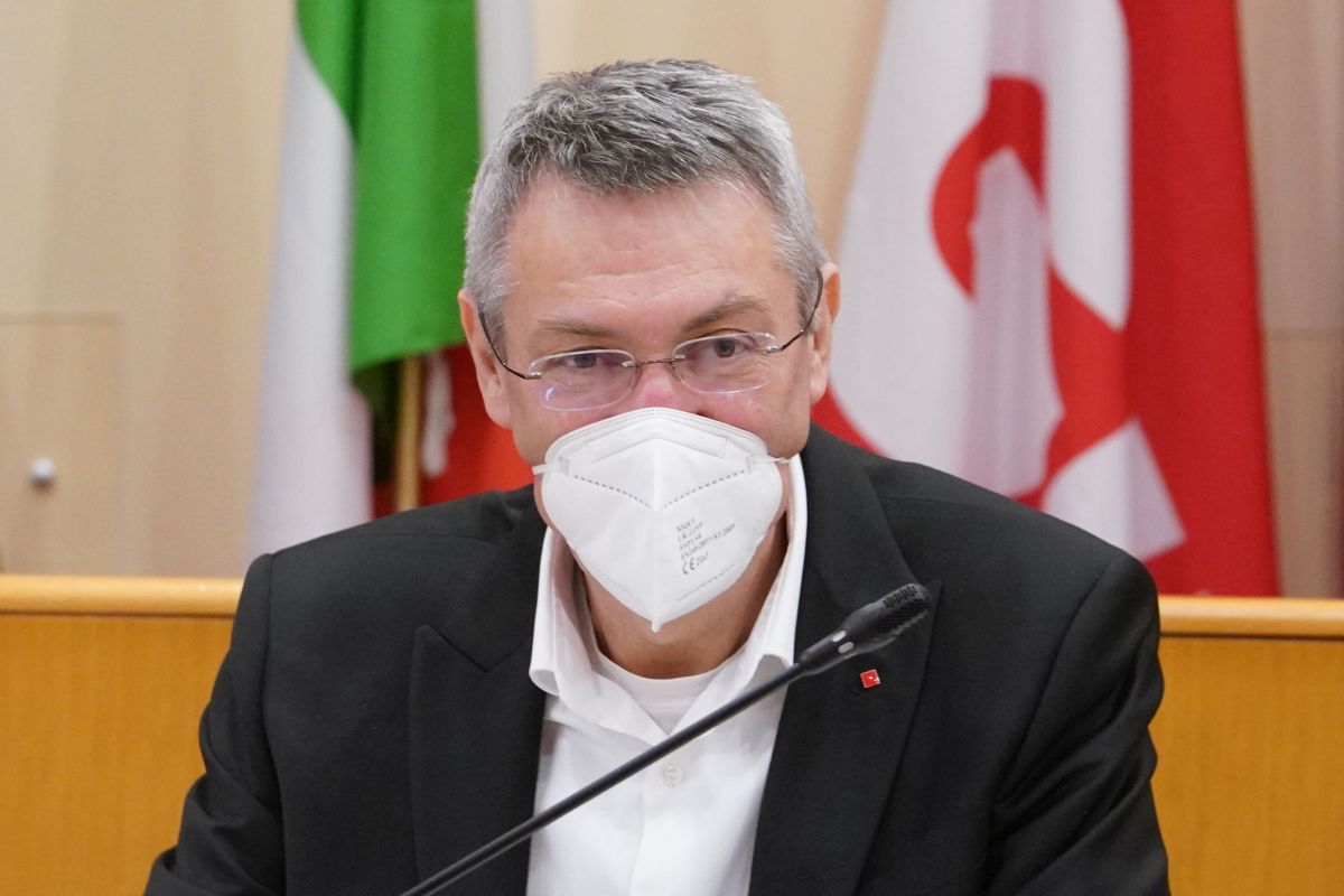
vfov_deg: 4.8
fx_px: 10676
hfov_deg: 7.2
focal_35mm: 286
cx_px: 672
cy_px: 448
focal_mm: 191
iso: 5000
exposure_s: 1/125
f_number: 5
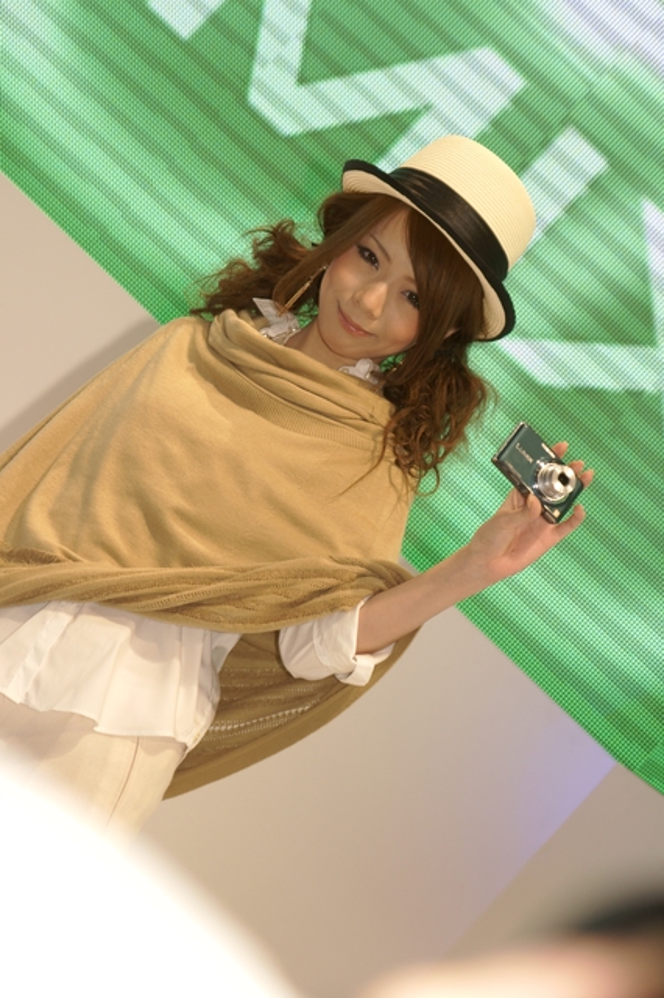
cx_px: 332
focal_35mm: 112
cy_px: 499
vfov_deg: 18.2
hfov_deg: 12.2
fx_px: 3116
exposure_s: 1/200
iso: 200
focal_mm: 75
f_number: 3.5
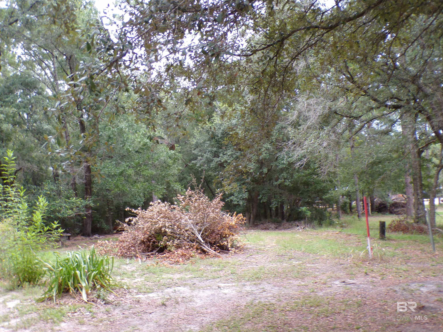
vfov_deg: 44.2
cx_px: 222
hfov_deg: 56.8
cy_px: 166
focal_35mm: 32
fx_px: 410
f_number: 3.2
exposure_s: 1/38
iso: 100
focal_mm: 5.8
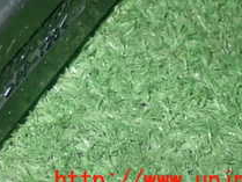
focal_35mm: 135
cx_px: -31
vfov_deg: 10.7
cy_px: -65
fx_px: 944
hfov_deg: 14.2
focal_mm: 8.4
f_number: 9
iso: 640
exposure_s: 1/50
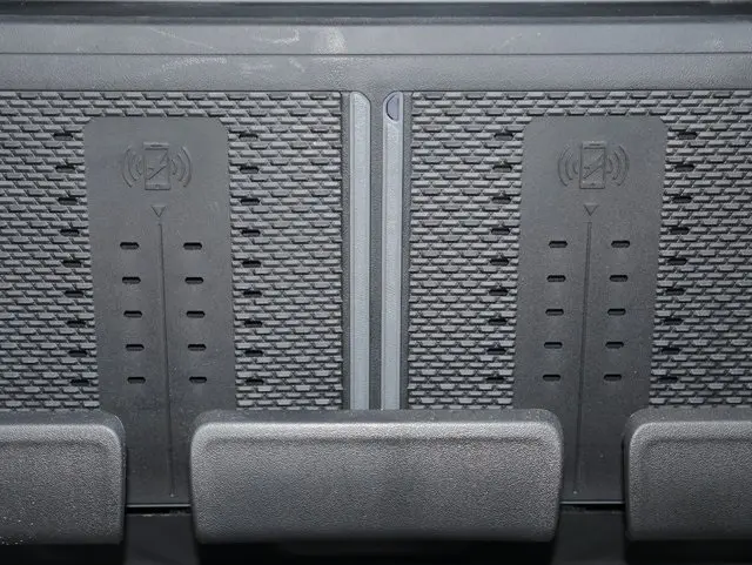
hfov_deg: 27.0
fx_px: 1565
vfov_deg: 20.5
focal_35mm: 72
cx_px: 376
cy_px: 282
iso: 800
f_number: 5.5
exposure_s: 1/60
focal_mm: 36
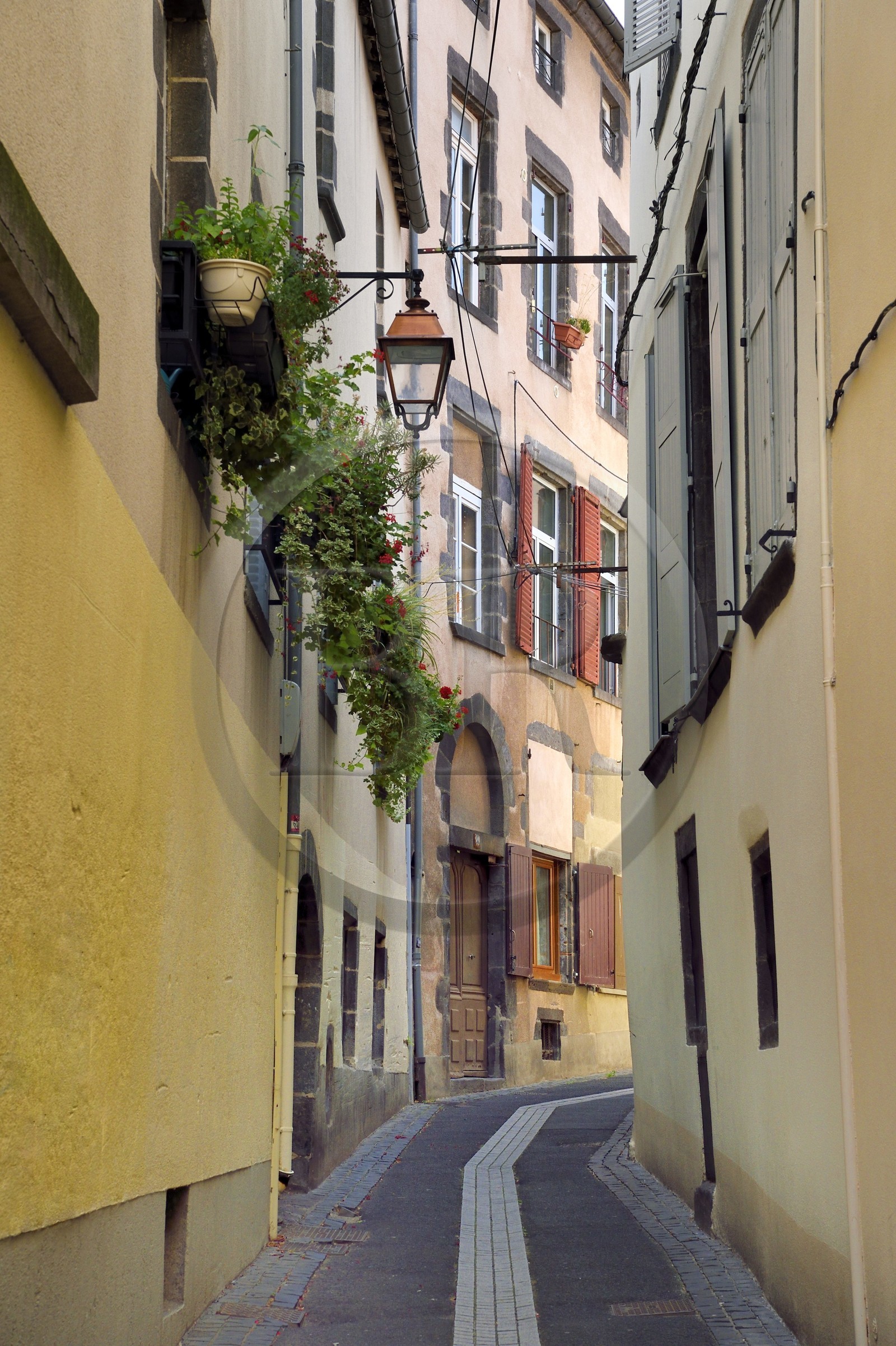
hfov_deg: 19.4
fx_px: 2615
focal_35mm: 70
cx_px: 448
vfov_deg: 28.9
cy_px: 673
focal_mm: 70
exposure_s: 1/250
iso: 800
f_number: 13
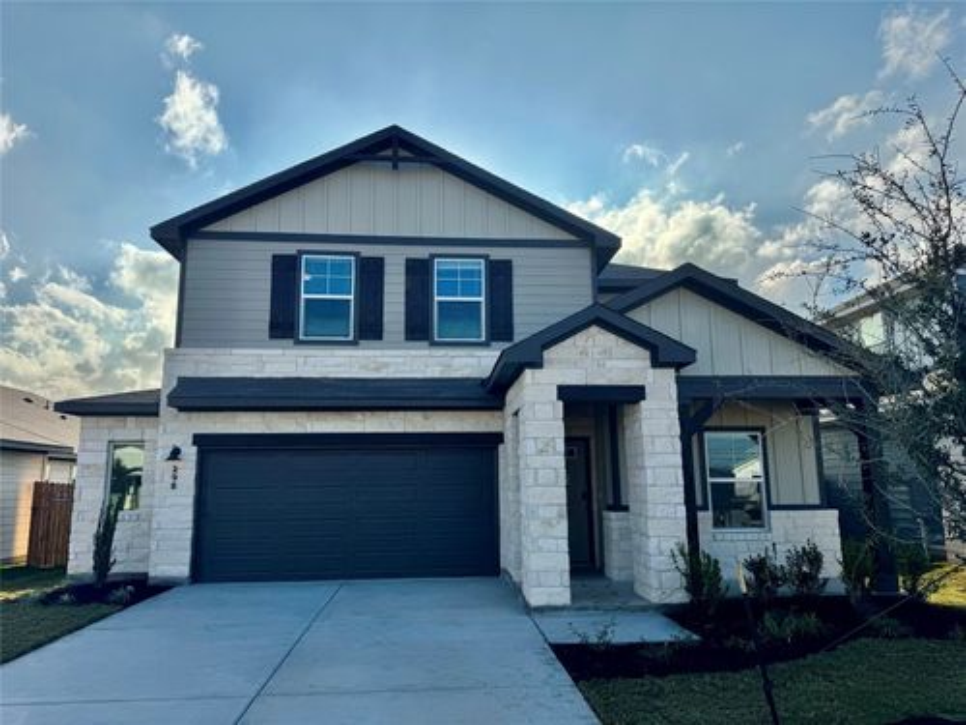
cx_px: 483
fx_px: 670
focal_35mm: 24
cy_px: 362
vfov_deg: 56.8
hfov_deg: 71.6
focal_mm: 6.76
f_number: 1.78
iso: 80
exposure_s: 1/9009
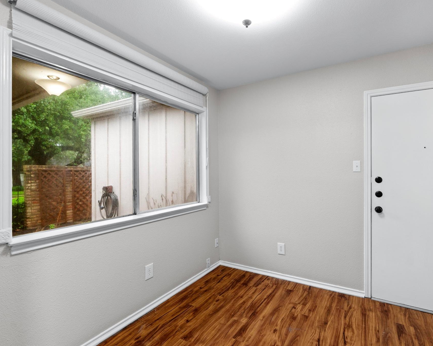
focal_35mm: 17
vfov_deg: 77.0
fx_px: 218
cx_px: 243
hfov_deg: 89.2
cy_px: 173
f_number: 11
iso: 250
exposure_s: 4
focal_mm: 10
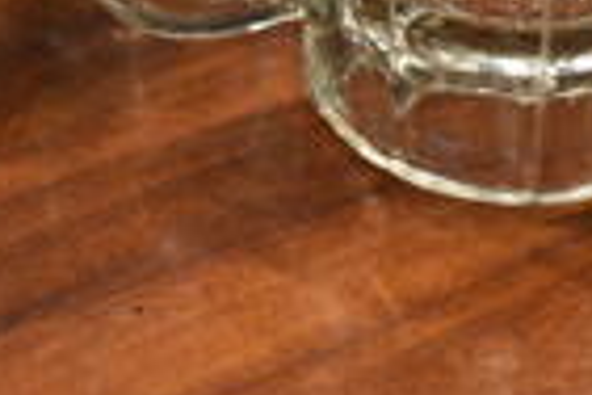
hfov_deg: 17.5
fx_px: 1924
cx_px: 315
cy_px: -441
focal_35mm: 117
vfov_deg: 10.6
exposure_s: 1/30
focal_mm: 18
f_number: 3.5
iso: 2000
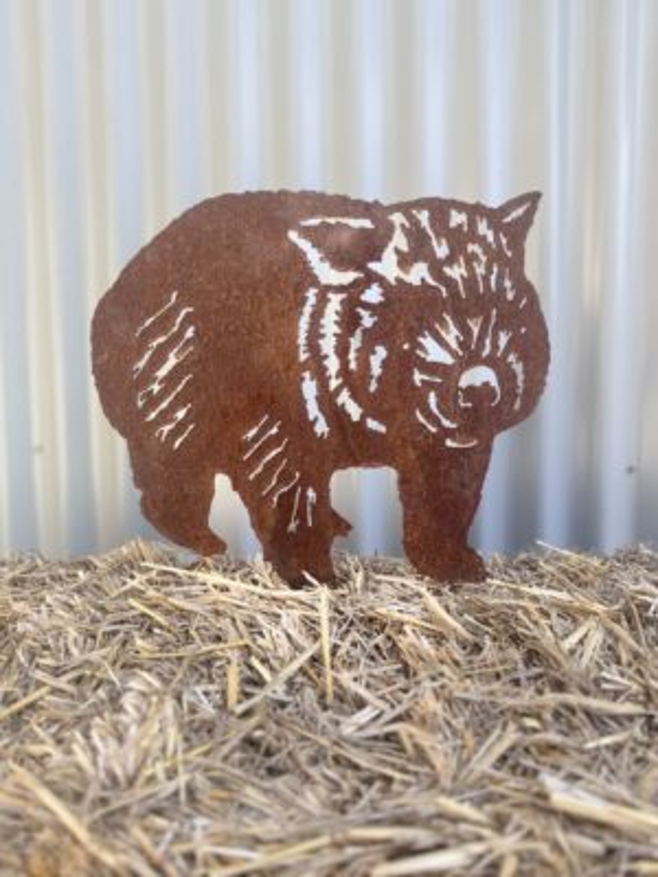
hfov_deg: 56.8
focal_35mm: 24
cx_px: 329
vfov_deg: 71.6
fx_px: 608
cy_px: 438
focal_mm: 6.76
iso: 80
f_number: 1.78
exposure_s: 1/730
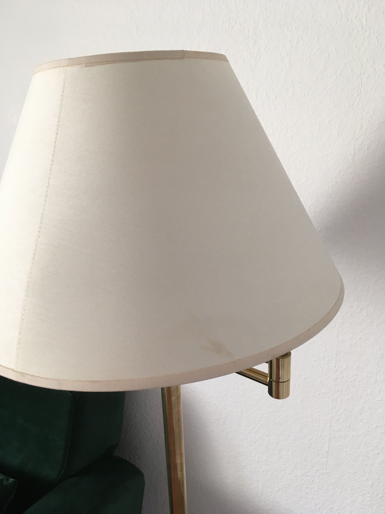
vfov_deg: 61.7
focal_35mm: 29
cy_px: 257
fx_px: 430
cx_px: 192
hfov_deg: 48.2
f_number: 2.2
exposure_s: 1/33
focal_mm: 4.15
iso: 125
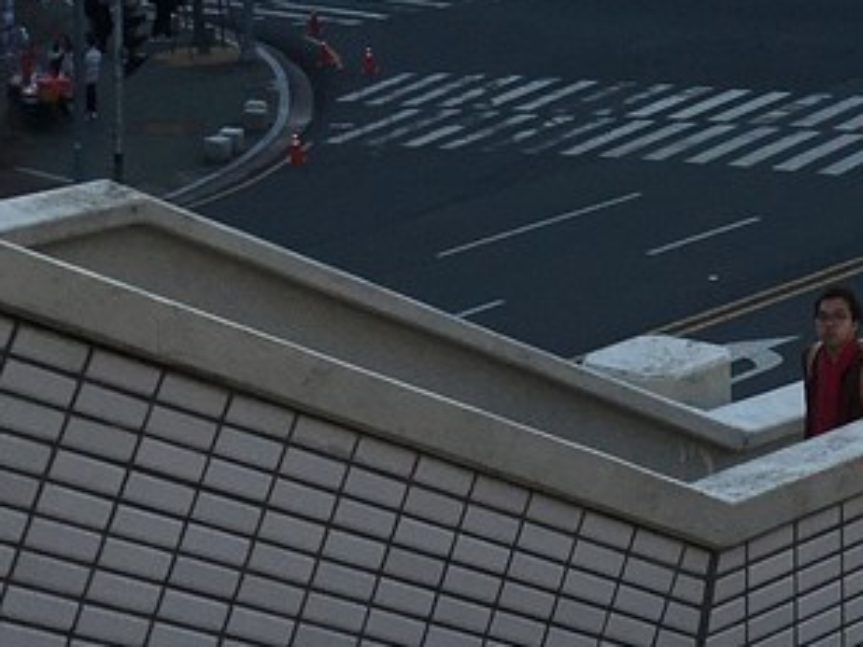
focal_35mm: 113
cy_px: -322
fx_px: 2817
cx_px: 888
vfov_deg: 12.5
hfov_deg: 17.0
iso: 25
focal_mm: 4.15
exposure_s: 1/1261
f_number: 2.2
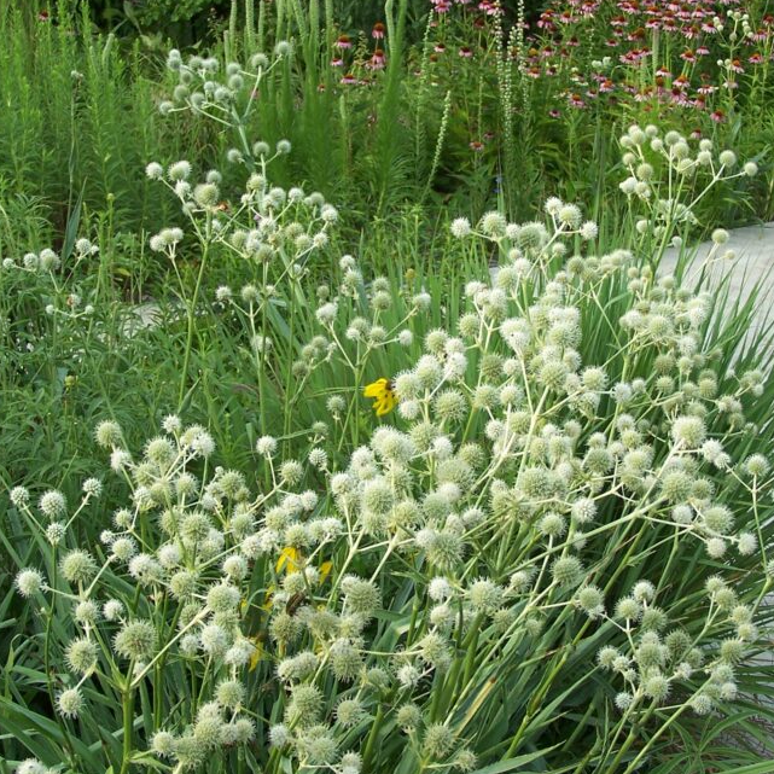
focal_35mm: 72
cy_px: 355
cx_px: 488
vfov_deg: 24.0
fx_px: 1821
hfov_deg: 23.9
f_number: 3
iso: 80
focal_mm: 8.5
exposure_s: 1/250
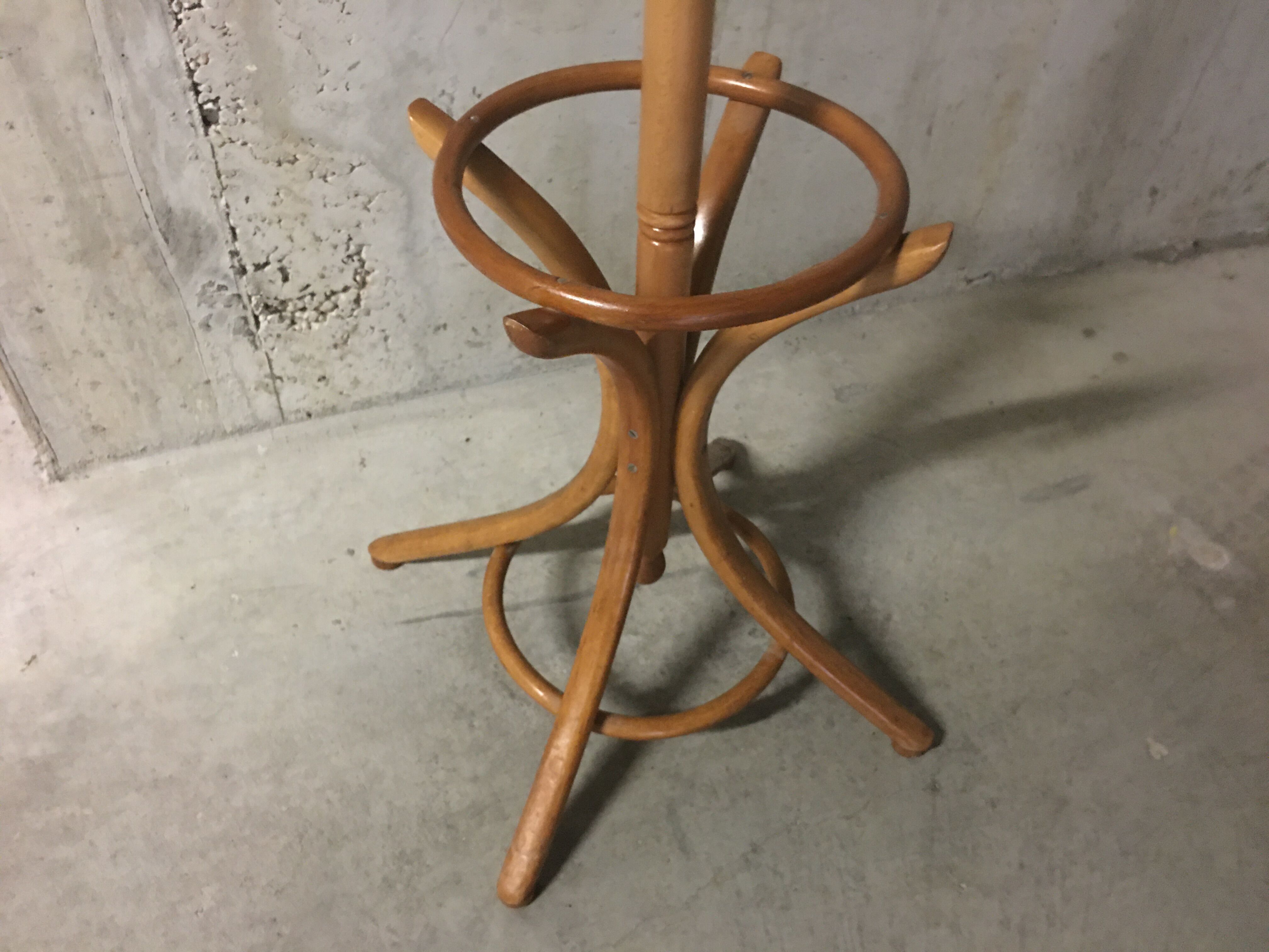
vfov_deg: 48.2
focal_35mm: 29
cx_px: 634
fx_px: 1063
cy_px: 476
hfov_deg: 61.7
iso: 125
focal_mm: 4.15
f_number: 2.2
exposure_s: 1/4
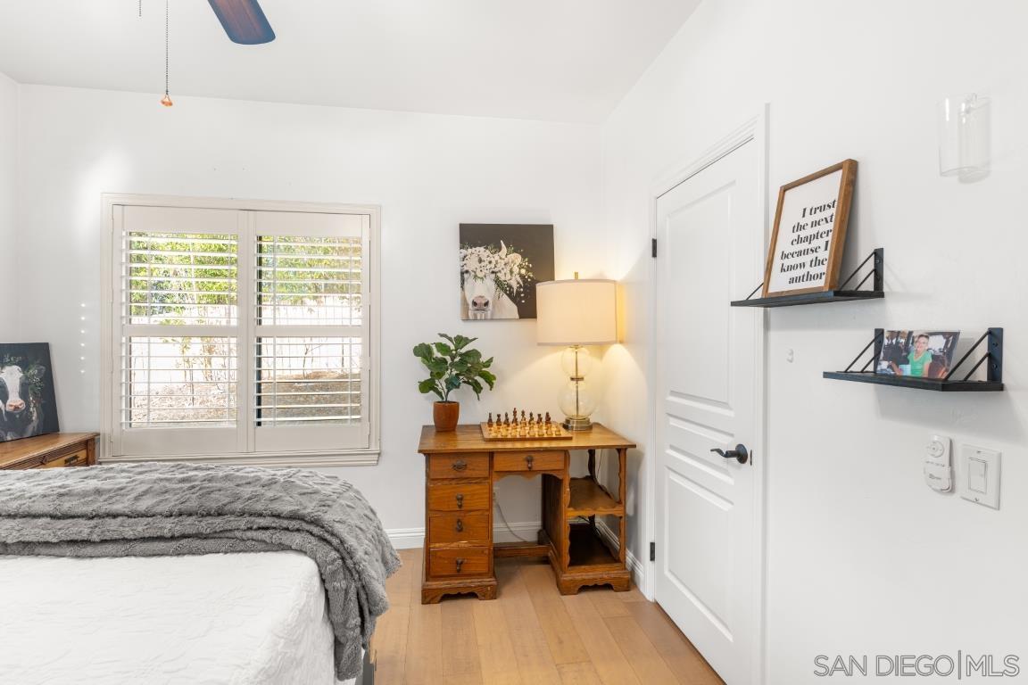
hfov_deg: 93.3
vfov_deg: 70.4
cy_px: 342
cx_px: 514
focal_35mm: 17
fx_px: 485
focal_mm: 17
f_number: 8
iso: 80
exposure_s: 1/4
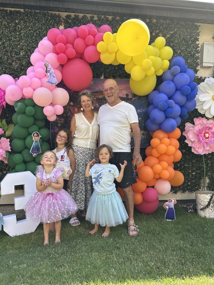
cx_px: 107
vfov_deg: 67.3
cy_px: 142
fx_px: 214
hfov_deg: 53.1
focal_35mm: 26
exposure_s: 1/808
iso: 50
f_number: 1.5
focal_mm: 5.7
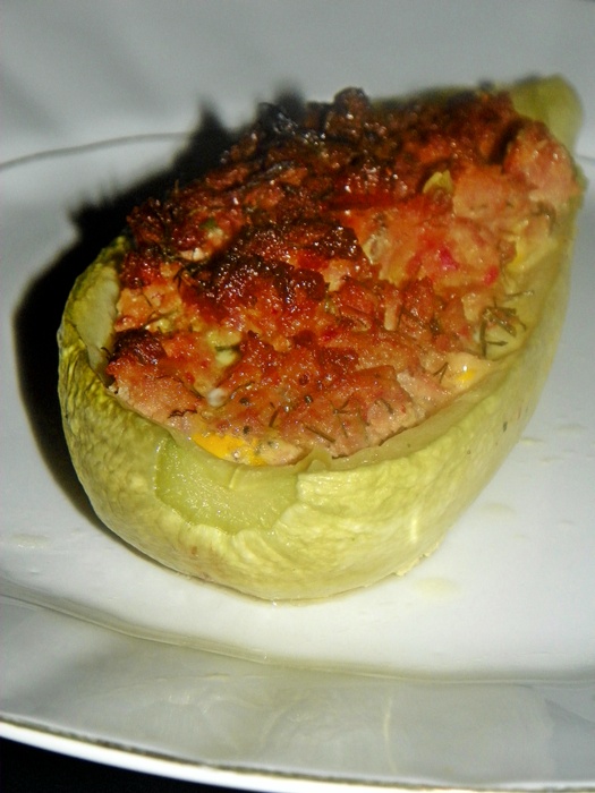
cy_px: 396
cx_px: 298
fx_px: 3392
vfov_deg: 13.3
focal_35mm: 148
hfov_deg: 10.0
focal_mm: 26.4
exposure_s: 1/250
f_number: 4.5
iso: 200
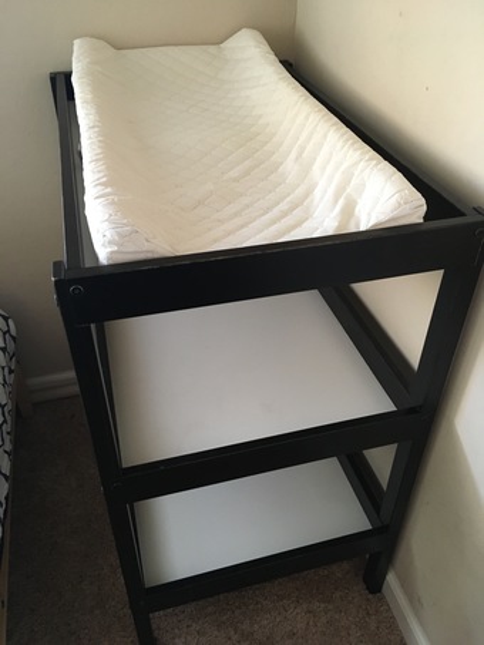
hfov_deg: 48.2
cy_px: 322
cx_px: 242
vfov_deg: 61.6
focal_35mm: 29
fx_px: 540
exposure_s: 1/24
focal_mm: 4.15
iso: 200
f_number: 2.2
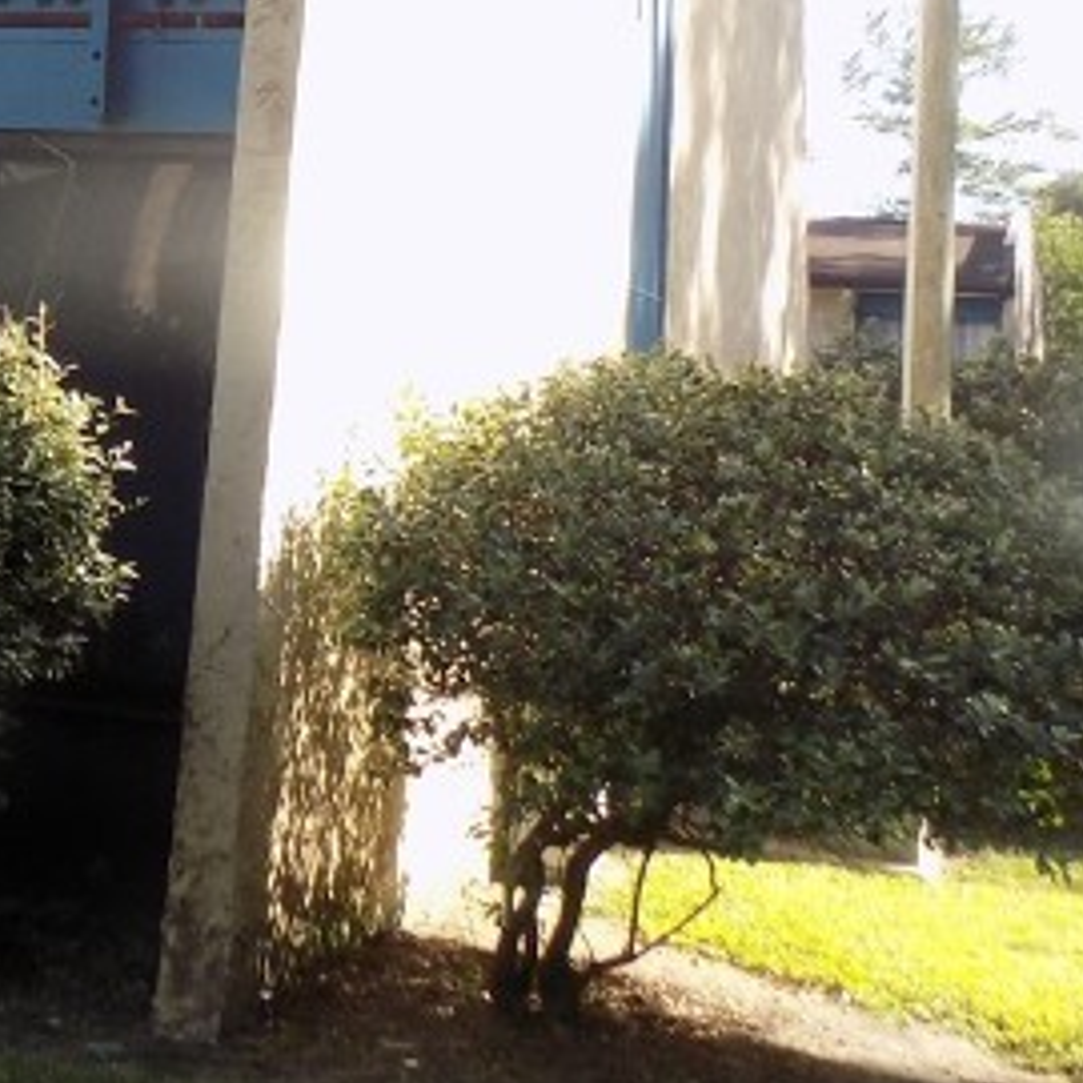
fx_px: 2726
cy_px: 80
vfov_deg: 21.9
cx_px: -321
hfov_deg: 20.5
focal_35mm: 77
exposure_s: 1/250
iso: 80
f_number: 3.1
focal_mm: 4
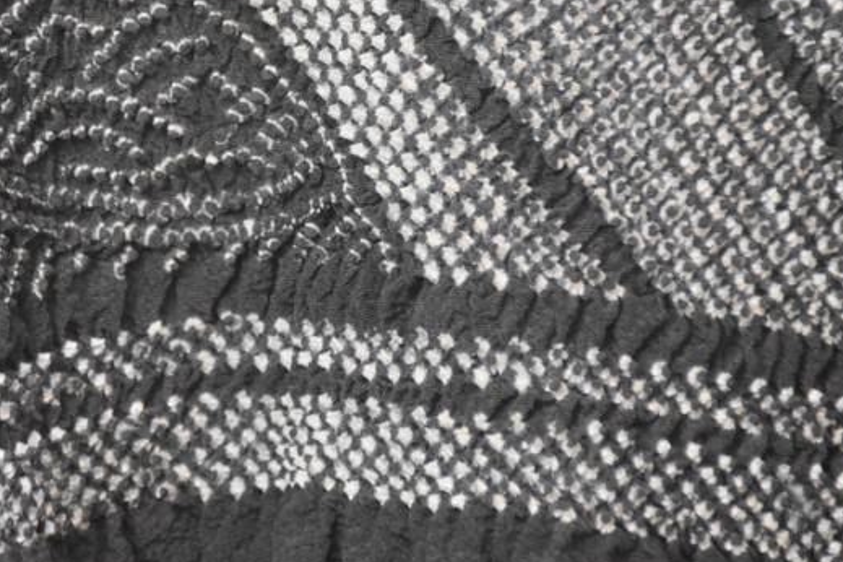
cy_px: 27
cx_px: 84
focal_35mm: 783
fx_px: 18334
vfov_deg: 1.8
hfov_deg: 2.6
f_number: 6.3
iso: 6400
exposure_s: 1/125
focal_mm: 250
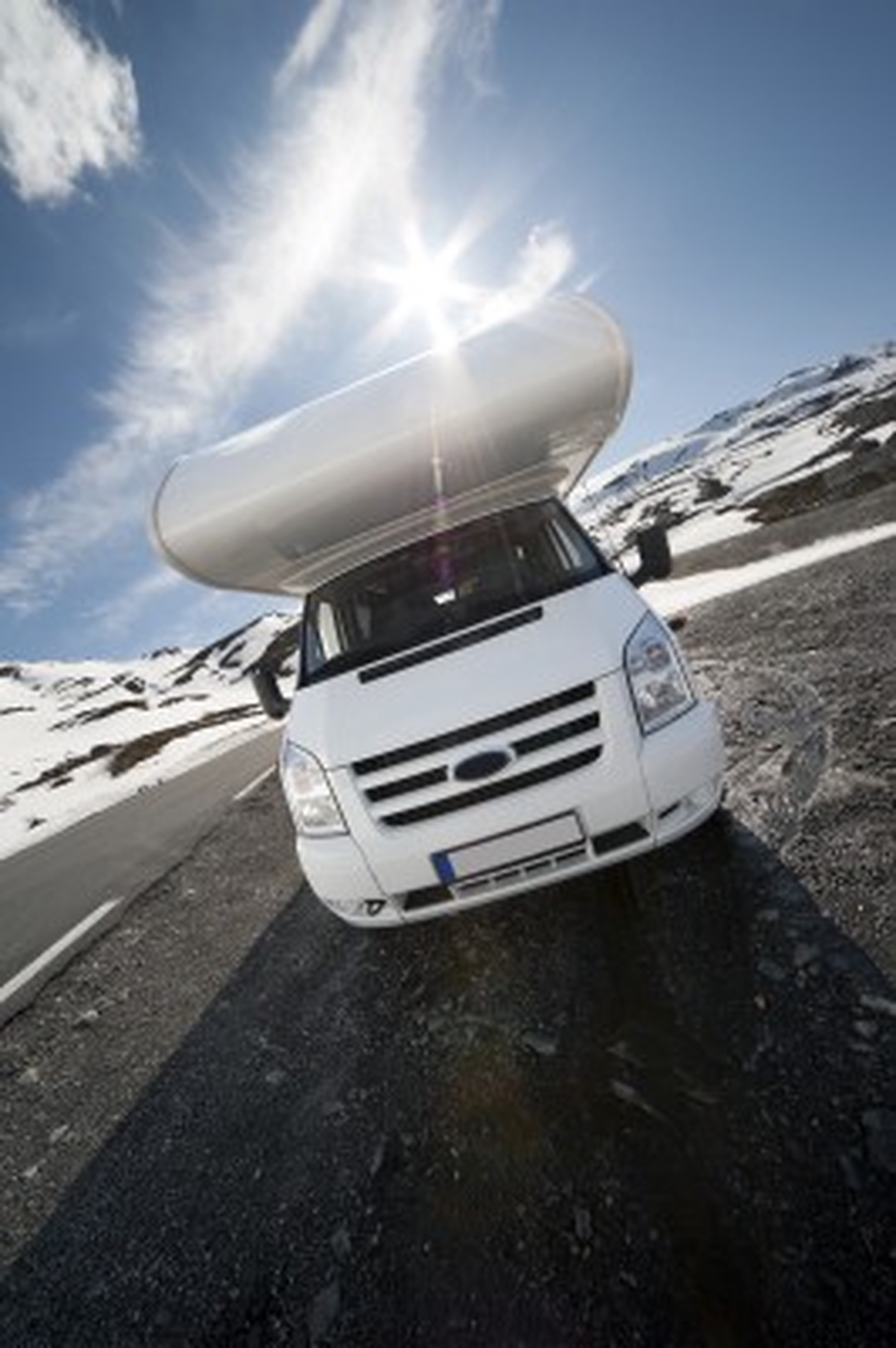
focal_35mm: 12
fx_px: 449
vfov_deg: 112.7
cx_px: 448
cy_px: 674
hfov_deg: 89.9
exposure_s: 1/100
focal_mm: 12
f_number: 16
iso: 200
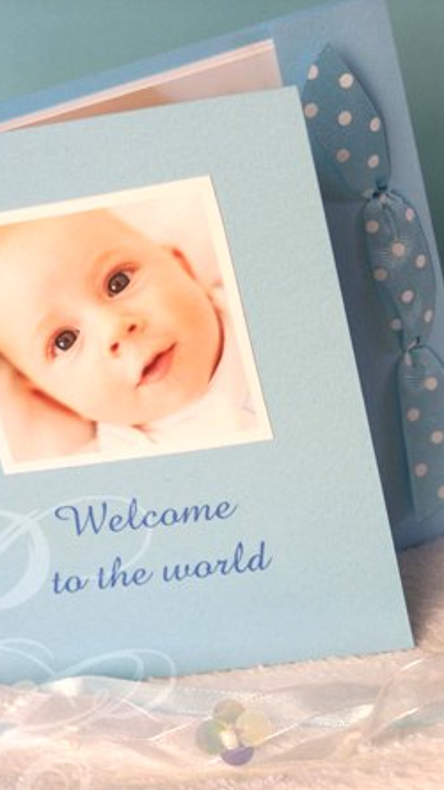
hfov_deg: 9.4
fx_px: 2703
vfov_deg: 16.6
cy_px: 394
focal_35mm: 129
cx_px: 167
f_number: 3.2
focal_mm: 19.4
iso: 80
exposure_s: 1/80
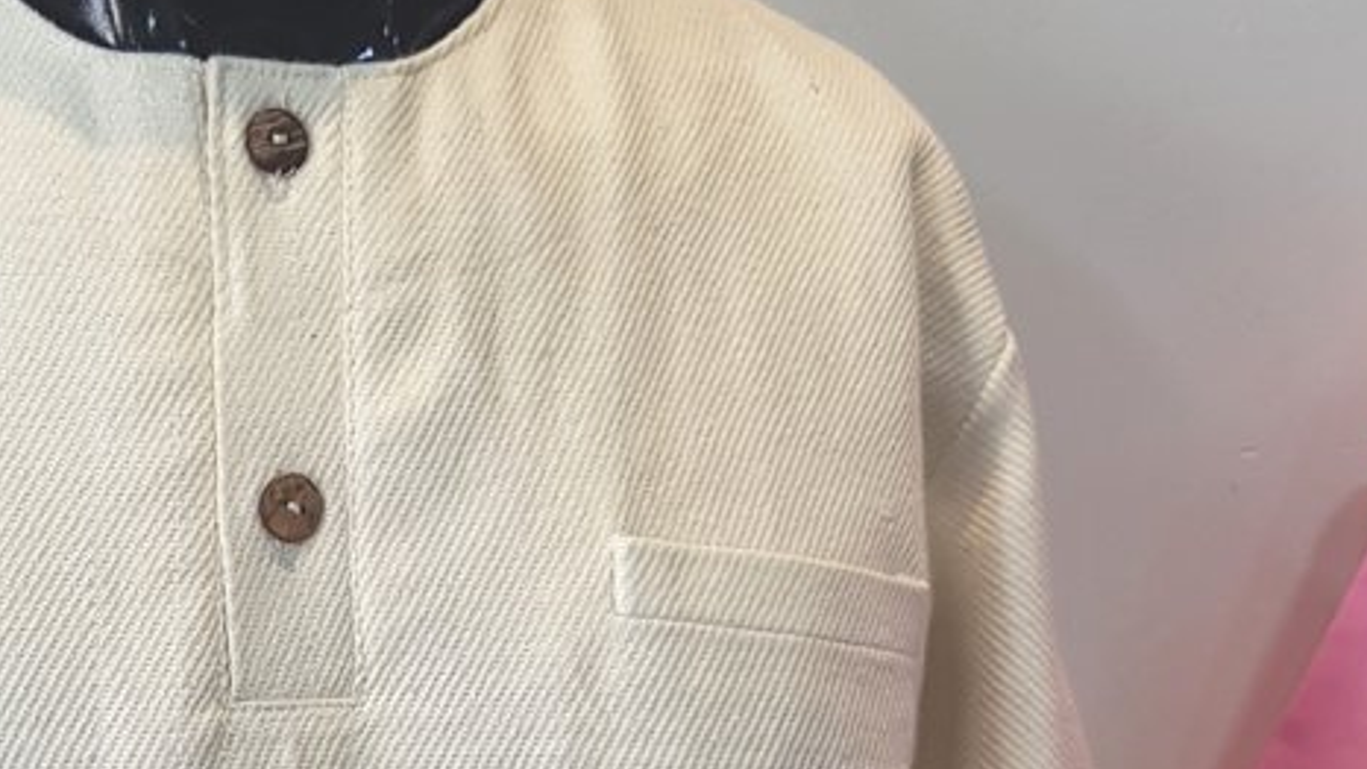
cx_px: 285
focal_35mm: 73
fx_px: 2646
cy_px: 948
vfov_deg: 15.8
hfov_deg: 28.4
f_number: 1.7
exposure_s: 1/50
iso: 50
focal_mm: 4.3
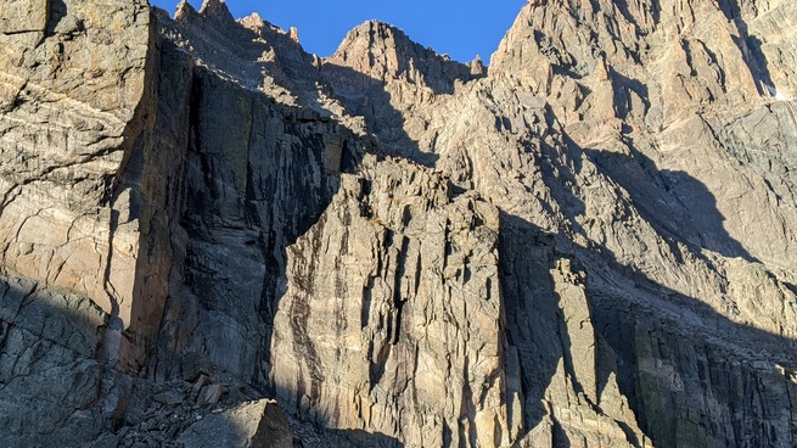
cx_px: 298
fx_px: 972
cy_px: 224
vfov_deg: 25.9
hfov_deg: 44.2
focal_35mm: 46
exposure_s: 1/978
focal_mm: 4.44
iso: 51
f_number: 1.8
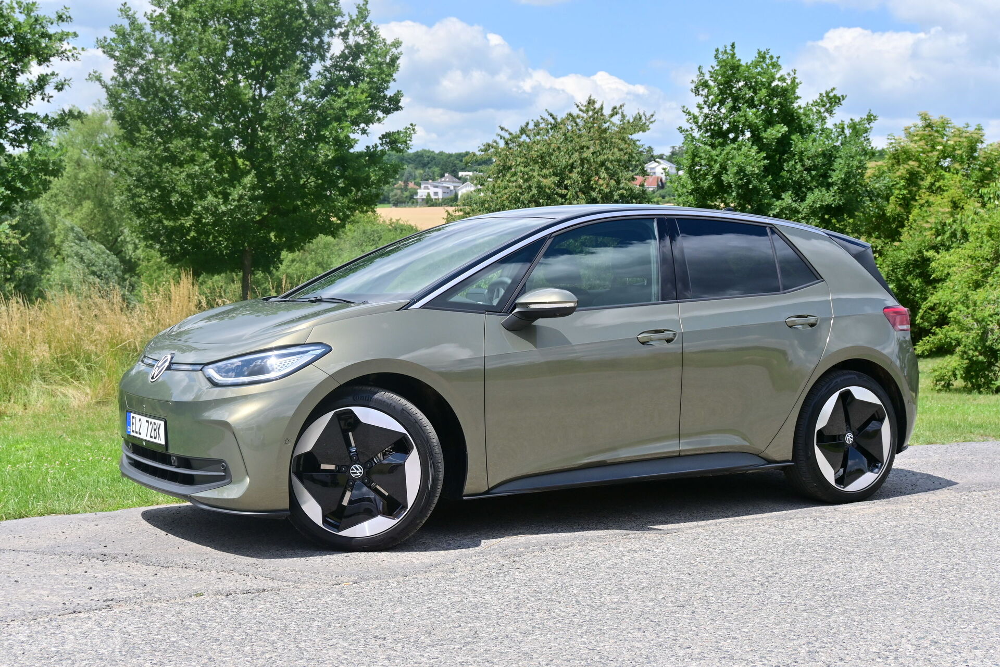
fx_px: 1375
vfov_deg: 27.3
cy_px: 334
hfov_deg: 40.0
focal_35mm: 50
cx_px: 500
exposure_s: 1/1000
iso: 200
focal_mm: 33
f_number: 6.3
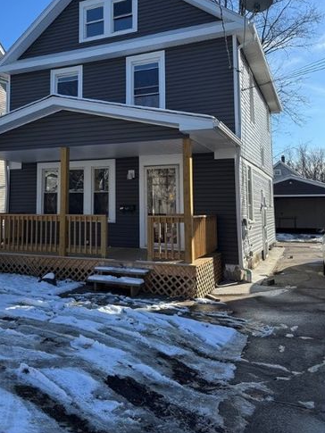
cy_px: 164
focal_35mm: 33
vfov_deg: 54.7
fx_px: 413
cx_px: 107
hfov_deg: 42.4
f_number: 1.78
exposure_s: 1/2415
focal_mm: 6.76
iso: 80
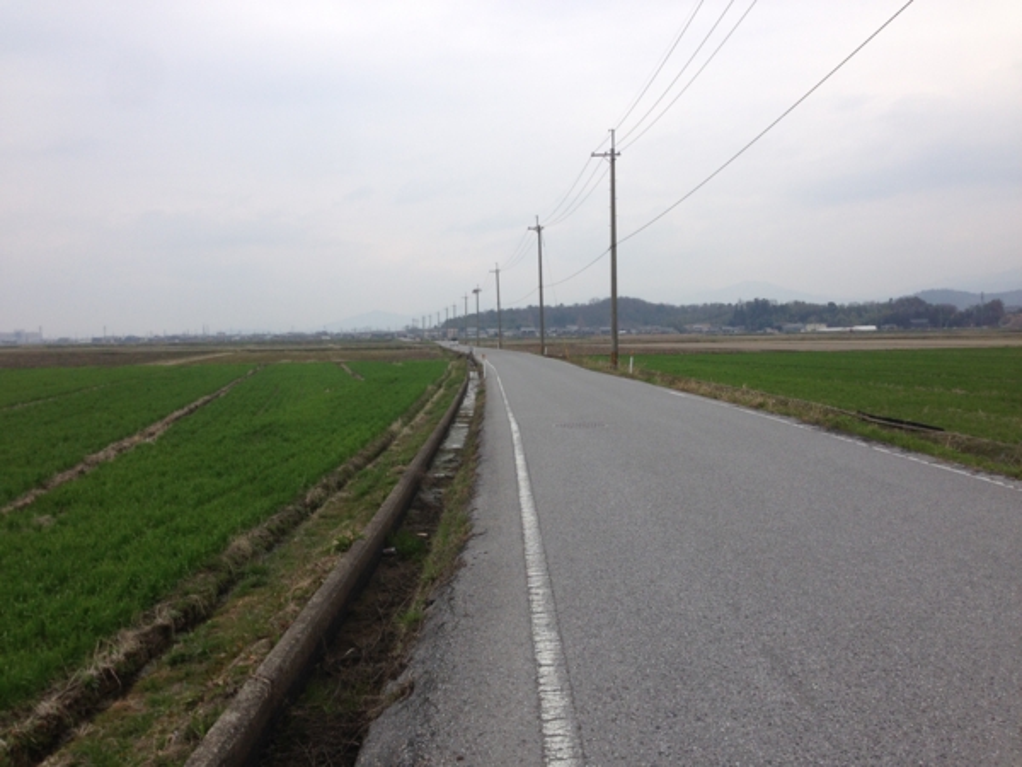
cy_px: 384
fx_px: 974
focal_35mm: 33
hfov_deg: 55.4
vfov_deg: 42.9
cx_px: 511
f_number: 2.4
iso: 50
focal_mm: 4.12
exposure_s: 1/1391
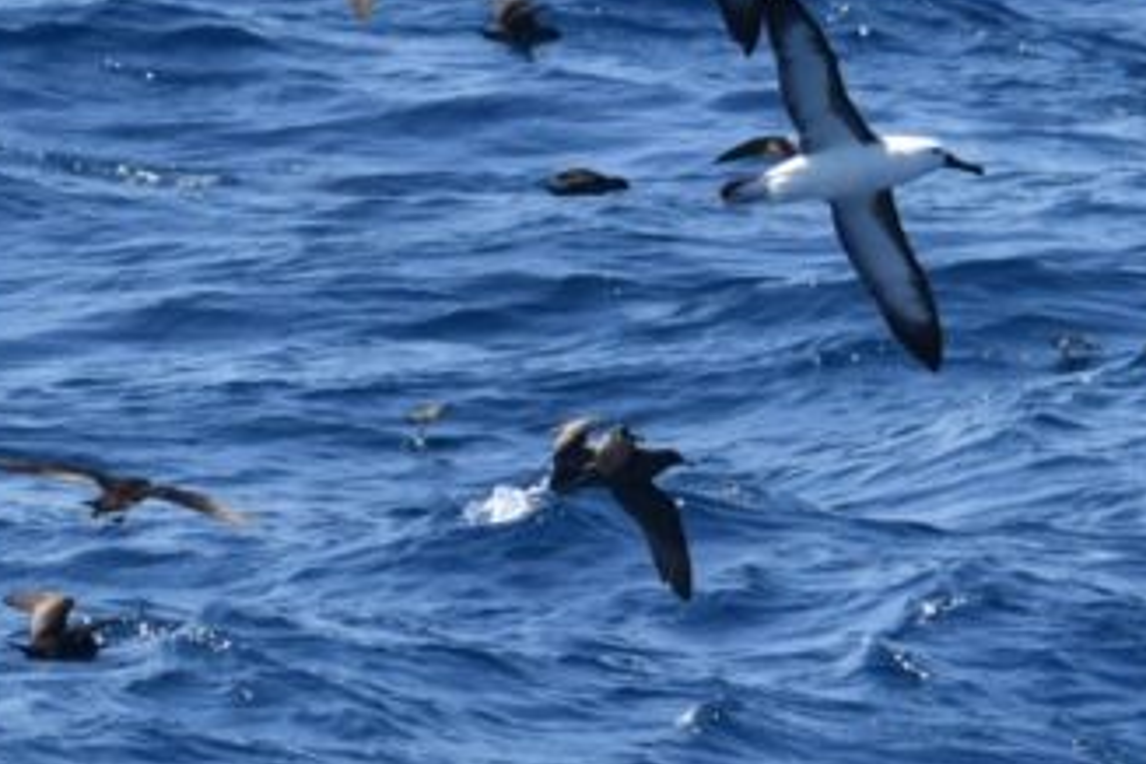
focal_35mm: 453
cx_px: 624
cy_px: -12
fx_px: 14419
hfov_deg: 4.6
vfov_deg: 3.0
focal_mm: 185
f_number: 5.3
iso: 1100
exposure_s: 1/8000
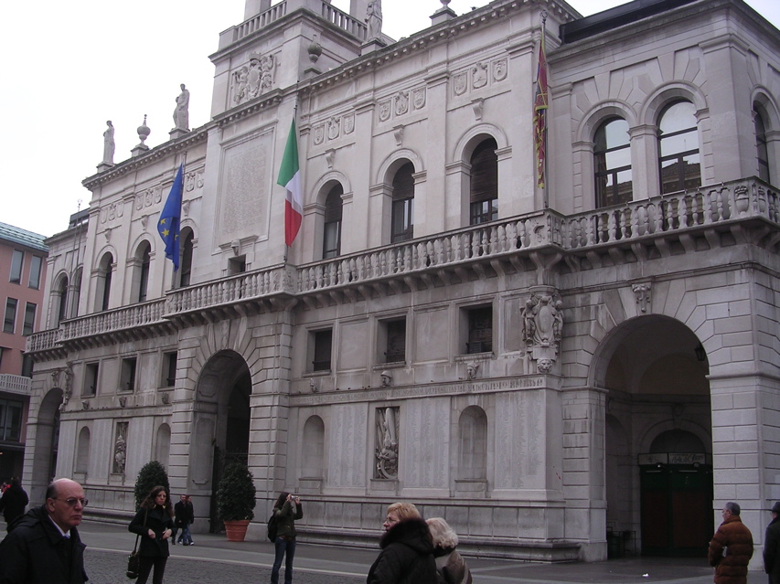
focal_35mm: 38
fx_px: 856
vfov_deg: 37.7
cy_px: 292
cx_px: 390
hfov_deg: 49.0
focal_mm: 5.8
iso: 100
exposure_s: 1/336
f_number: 2.8
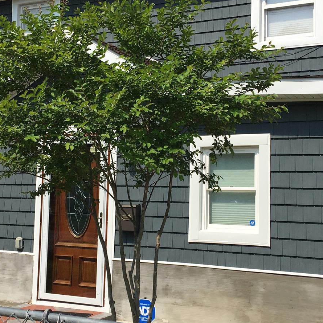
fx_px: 623
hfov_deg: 29.1
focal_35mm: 59
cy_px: 146
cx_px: 152
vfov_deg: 29.1
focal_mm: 4.15
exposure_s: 1/2481
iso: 25
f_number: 2.2
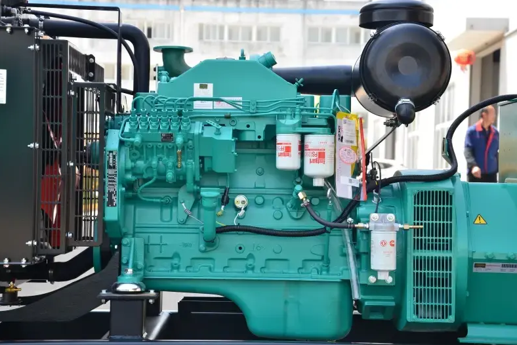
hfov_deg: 25.7
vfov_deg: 17.3
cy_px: 172
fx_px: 1135
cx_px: 260
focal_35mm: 79
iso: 100
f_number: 5
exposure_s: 1/100
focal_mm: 52
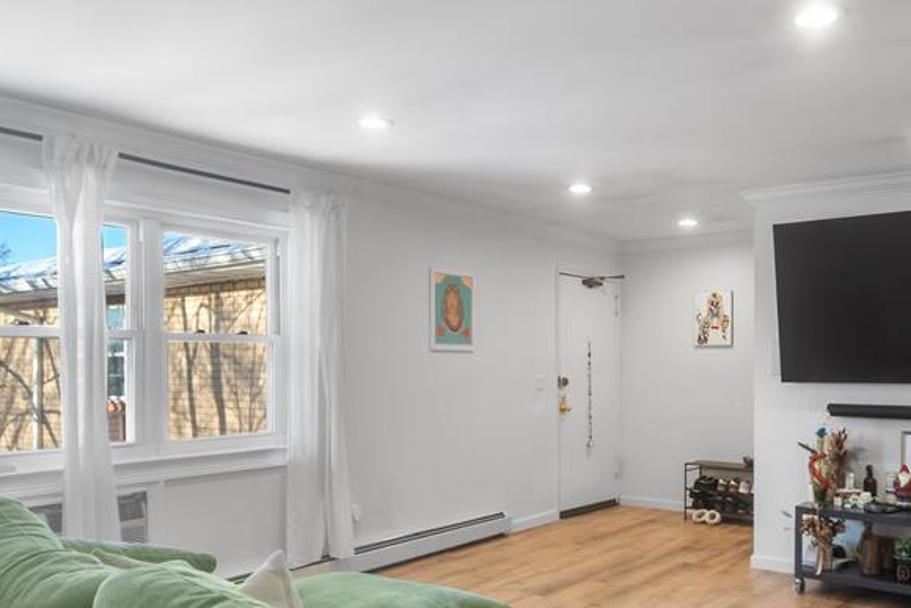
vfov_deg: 43.6
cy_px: 320
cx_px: 534
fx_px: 759
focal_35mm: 30
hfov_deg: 61.5
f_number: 8
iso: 100
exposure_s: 1/1.67
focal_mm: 17
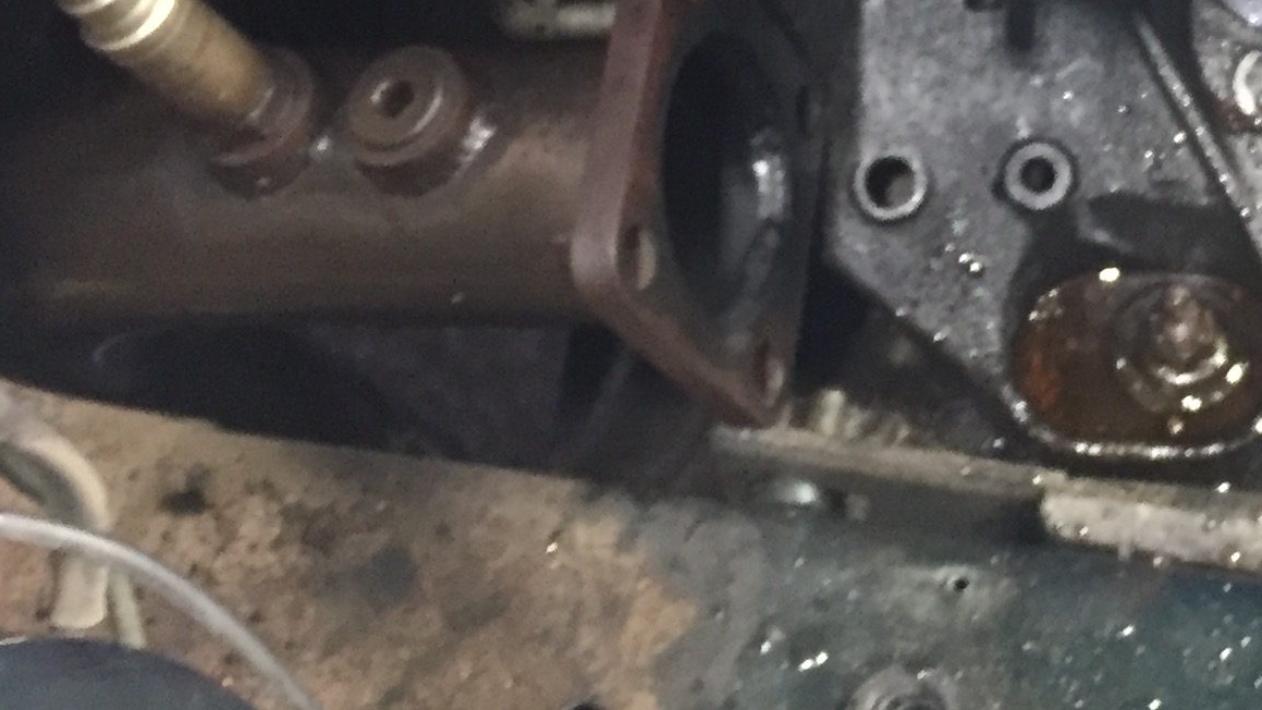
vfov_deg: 13.2
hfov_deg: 23.0
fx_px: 2978
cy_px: -134
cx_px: 1238
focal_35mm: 89
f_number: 2.2
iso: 250
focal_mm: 4.15
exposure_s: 1/15
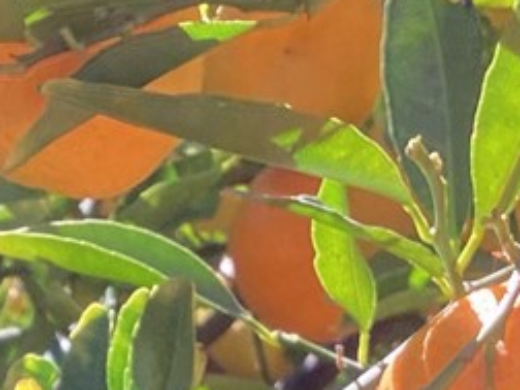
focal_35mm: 126
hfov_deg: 15.6
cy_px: 681
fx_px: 1893
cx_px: 126
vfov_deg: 11.0
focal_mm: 3.3
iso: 25
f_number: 2.4
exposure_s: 1/203
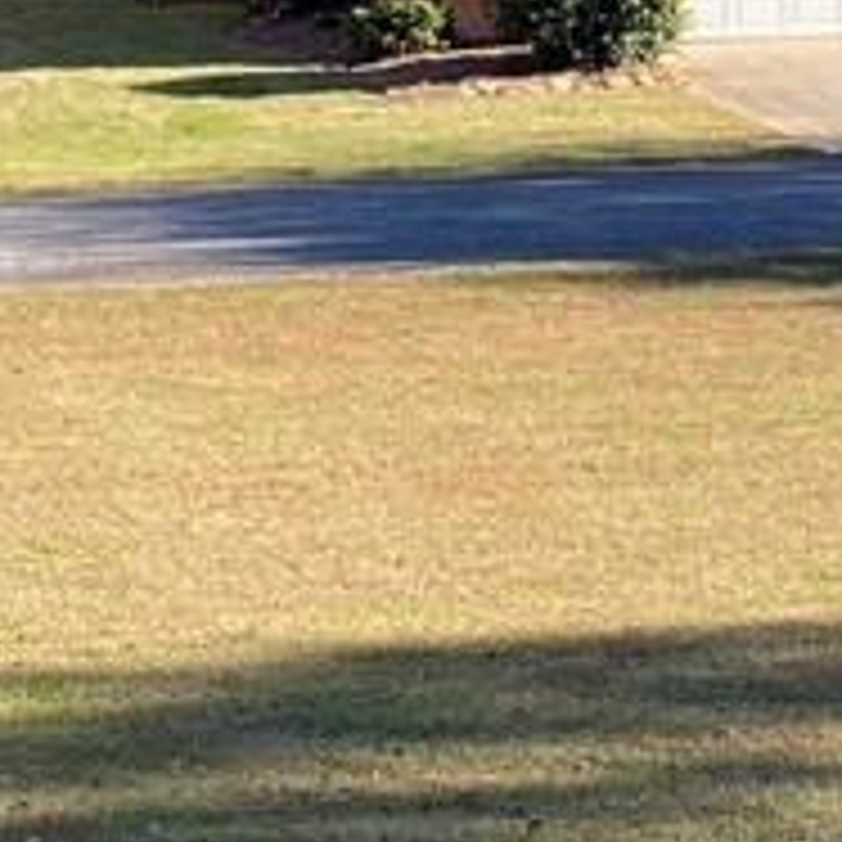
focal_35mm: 126
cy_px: 86
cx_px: 1432
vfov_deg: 13.7
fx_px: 3467
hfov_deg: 12.8
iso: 32
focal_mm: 4.25
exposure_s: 1/706
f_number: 1.8
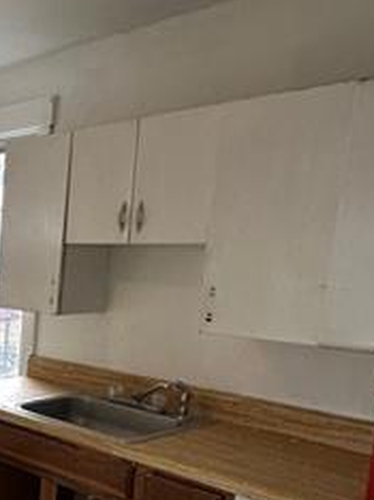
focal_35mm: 46
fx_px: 664
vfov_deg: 40.1
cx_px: -177
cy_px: 376
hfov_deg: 24.8
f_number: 2.2
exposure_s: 1/120
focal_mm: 2.22
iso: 160
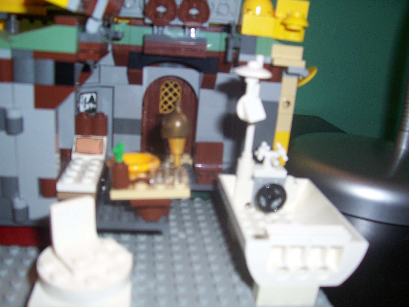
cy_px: 154
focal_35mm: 34
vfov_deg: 41.8
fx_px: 402
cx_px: 204
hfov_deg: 54.0
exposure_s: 1/60
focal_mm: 5.6
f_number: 2.7
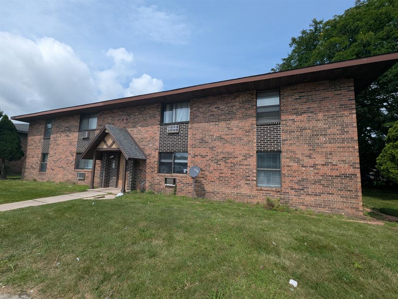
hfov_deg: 106.1
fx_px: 150
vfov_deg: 90.1
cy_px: 150
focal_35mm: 13
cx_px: 199
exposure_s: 1/1996
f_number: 2.2
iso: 49
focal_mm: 1.95
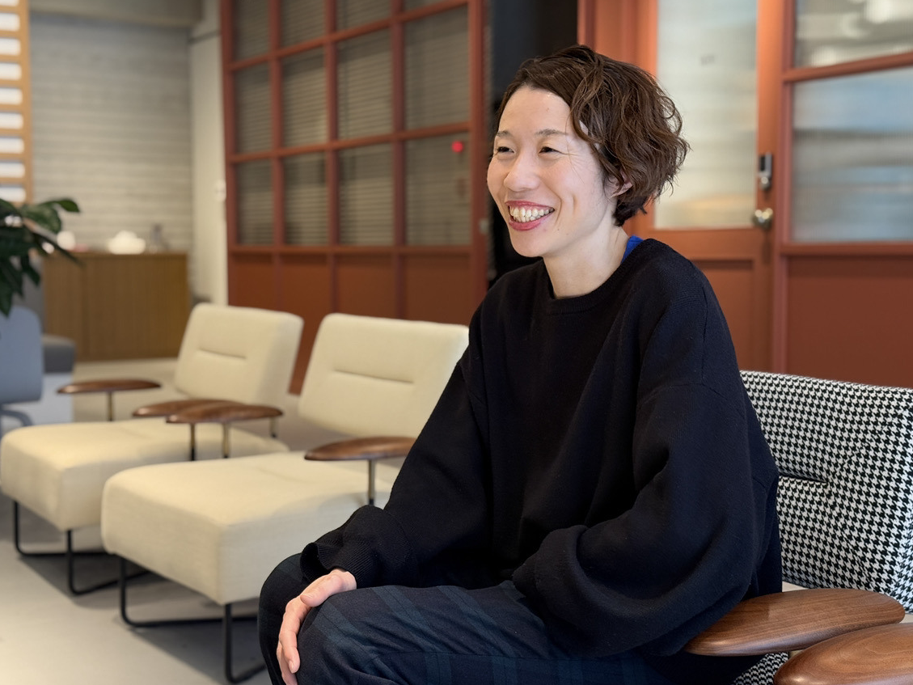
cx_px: 468
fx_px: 1345
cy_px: 354
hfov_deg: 37.5
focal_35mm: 51
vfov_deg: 28.6
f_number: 1.78
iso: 80
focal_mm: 6.76
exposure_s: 1/50
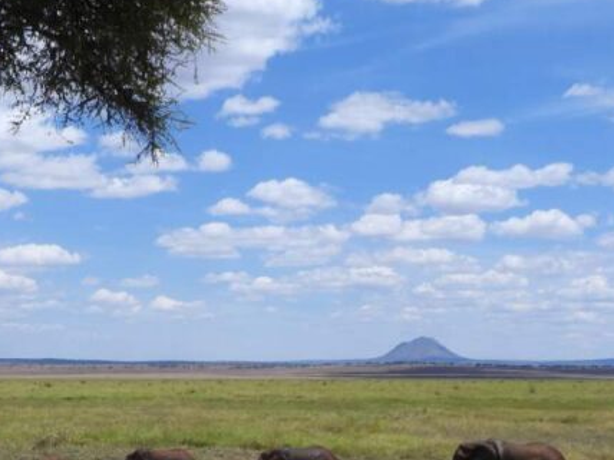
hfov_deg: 28.0
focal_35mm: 67
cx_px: 79
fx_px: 1188
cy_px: 461
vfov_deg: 21.2
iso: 100
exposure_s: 1/1600
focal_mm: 5
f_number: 3.5
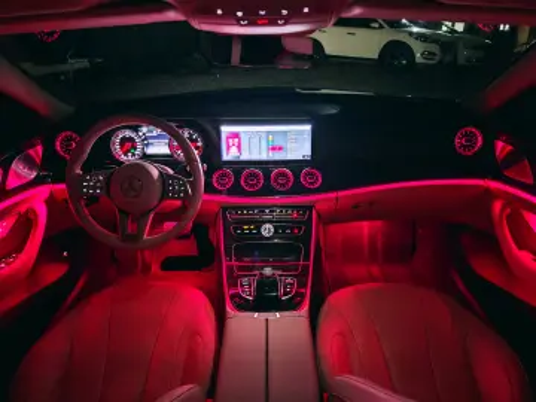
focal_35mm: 24
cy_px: 201
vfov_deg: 56.8
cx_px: 268
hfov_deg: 71.6
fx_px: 372
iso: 1000
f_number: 1.4
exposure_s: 1/20
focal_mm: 6.83
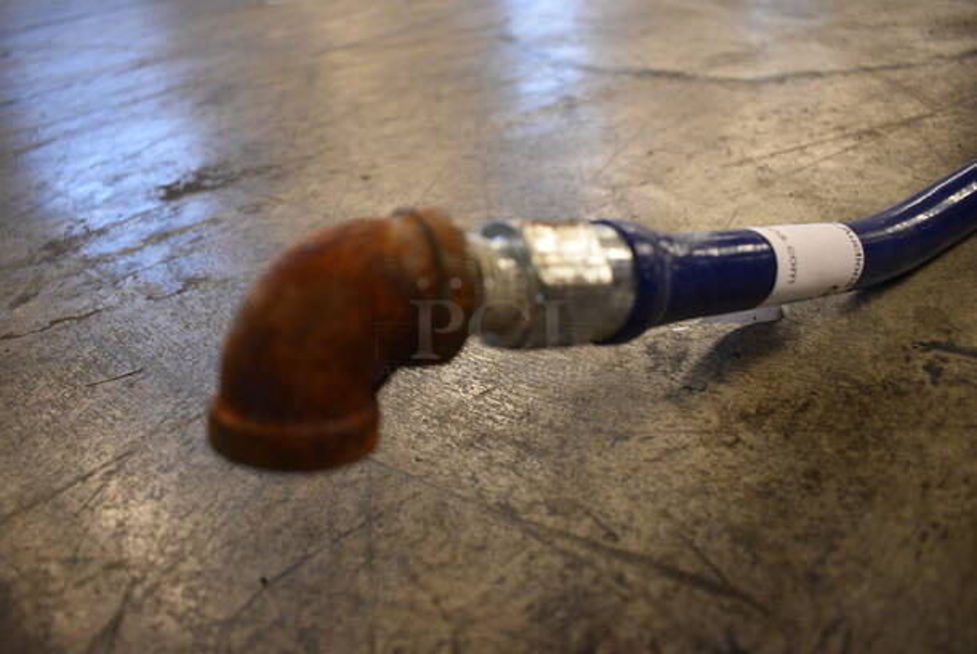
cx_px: 488
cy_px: 327
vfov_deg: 48.0
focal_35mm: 27
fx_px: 733
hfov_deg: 67.3
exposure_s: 1/60
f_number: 4
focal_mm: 18
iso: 2000
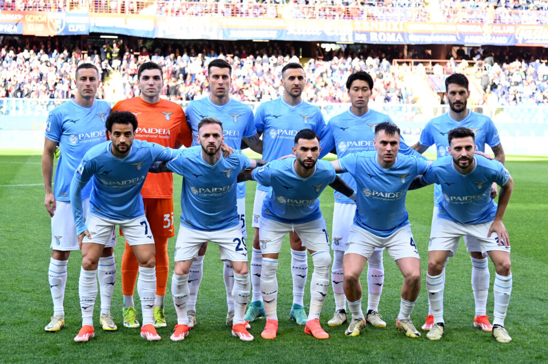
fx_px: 989
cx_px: 274
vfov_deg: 20.9
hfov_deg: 31.0
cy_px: 182
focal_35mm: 65
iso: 1250
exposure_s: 1/1000
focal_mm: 65
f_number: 4
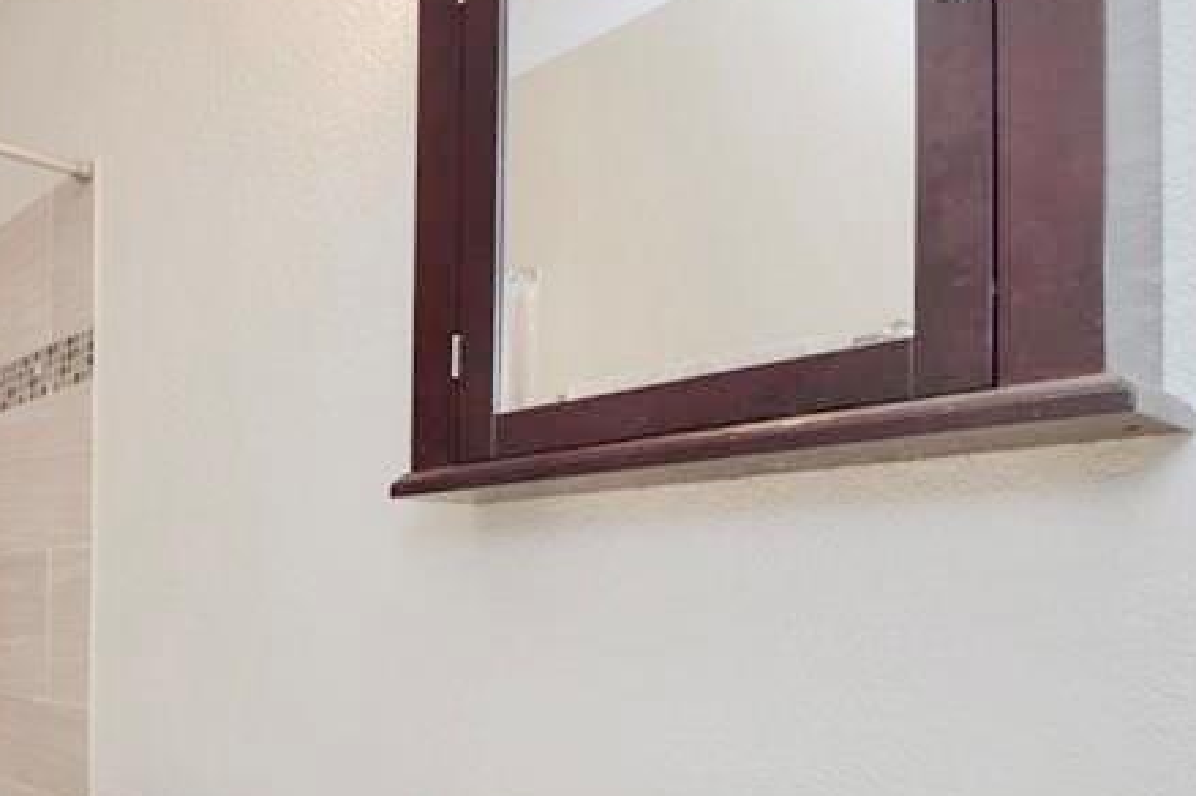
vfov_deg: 44.3
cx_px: 54
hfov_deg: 54.2
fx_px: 929
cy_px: 627
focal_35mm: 28
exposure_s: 1/60
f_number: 4.5
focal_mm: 8
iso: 720
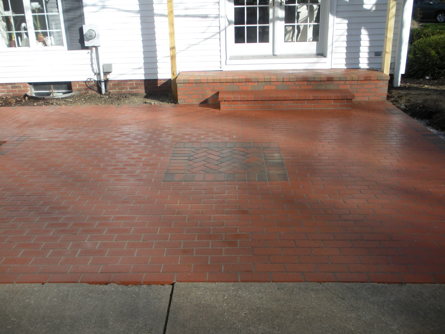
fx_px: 463
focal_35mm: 36
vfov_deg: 39.7
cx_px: 222
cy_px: 167
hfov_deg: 51.4
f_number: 3.5
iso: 64
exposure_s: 1/316
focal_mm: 6.3
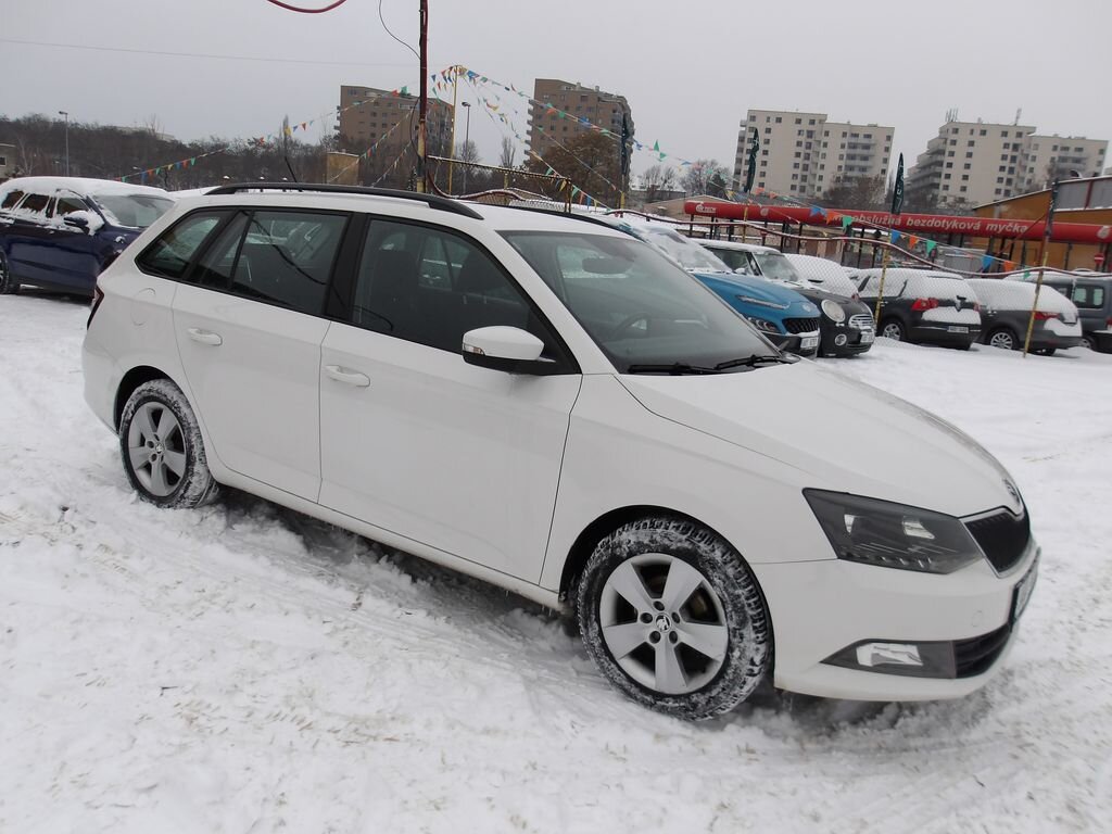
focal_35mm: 27
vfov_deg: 51.4
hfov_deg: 65.3
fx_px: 867
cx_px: 556
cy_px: 417
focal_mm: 4.9
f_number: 3
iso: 100
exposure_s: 1/392
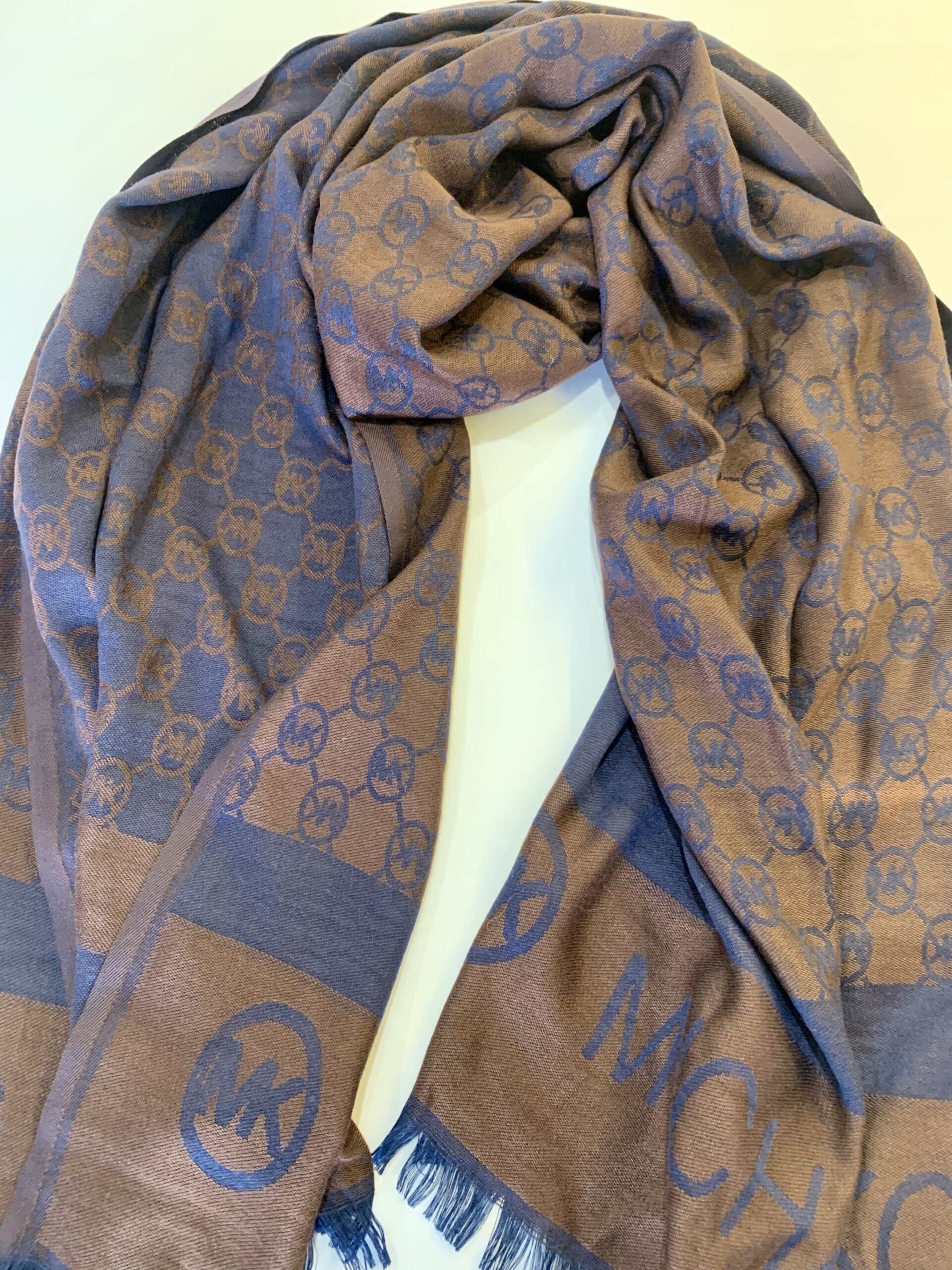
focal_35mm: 26
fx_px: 953
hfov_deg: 53.1
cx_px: 476
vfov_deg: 67.3
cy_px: 635
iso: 400
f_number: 1.8
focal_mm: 4.25
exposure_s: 1/40
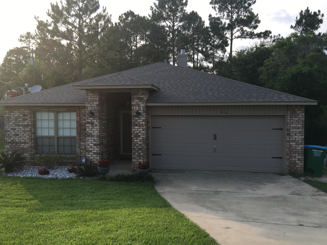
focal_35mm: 29
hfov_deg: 61.7
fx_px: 274
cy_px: 122
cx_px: 164
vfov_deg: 48.2
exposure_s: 1/506
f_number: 2.2
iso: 25
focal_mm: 4.15
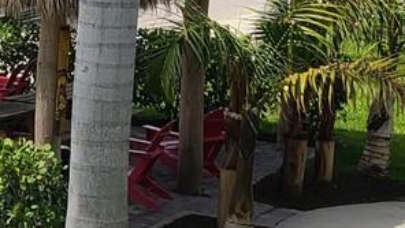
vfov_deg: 7.9
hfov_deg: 12.5
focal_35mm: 153
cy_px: 56
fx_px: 1644
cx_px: -372
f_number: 1.8
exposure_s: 1/2890
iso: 40
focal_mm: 5.4
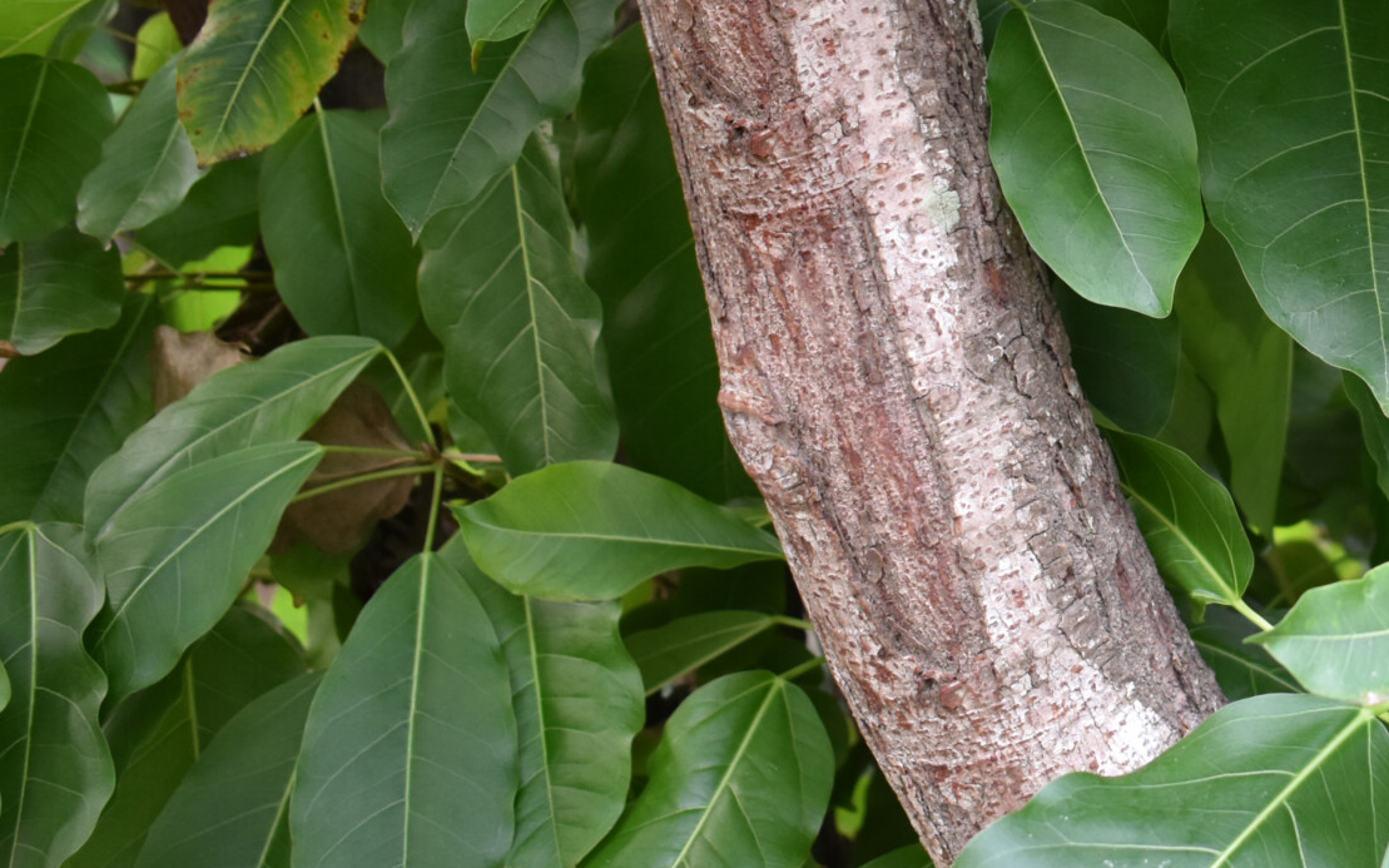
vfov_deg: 16.1
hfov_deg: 23.6
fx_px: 3073
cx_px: 1586
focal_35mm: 81
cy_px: 319
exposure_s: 1/40
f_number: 3.8
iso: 560
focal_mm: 23
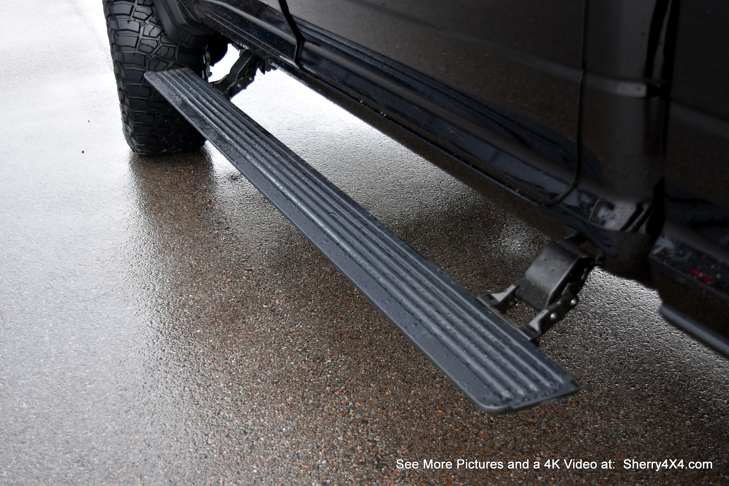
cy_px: 243
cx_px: 364
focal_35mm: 40
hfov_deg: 47.9
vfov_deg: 33.0
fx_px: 820
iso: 500
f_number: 4
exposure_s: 1/60
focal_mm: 27
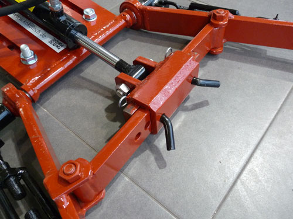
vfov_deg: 51.4
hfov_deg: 65.3
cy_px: 110
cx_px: 146
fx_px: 229
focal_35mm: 27
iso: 400
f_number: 2.8
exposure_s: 1/13
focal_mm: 4.8
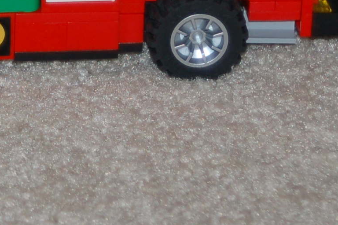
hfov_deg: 5.0
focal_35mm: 411
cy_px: -104
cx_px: -150
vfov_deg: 3.3
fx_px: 3856
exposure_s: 1/60
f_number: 5.6
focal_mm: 70
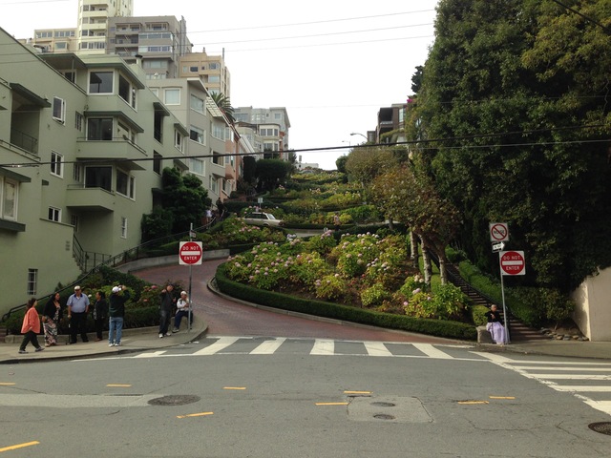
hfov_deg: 55.4
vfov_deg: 42.9
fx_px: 582
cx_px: 306
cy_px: 229
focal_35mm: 33
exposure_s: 1/1178
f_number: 2.4
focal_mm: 4.12
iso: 50
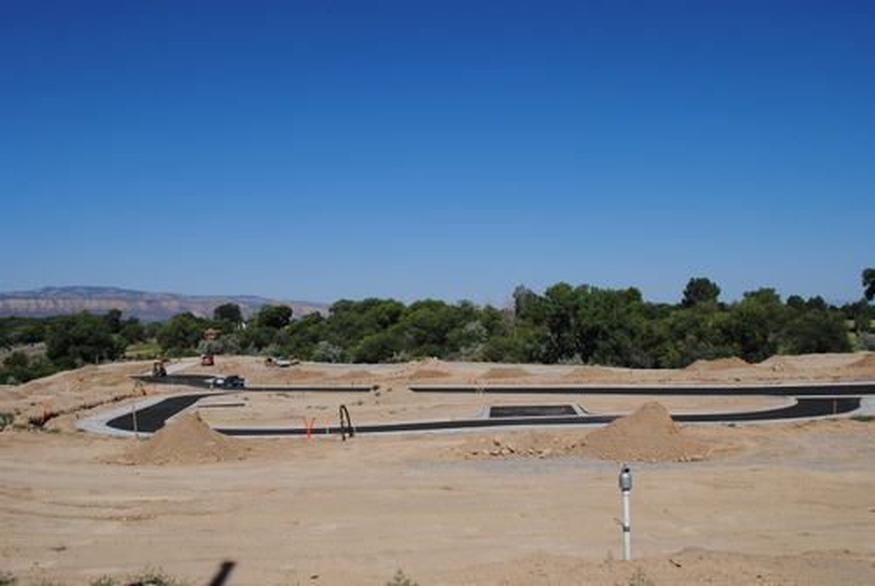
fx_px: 803
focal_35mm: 33
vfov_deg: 40.1
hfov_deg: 57.2
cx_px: 438
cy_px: 293
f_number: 9
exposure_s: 1/320
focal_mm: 22
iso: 100
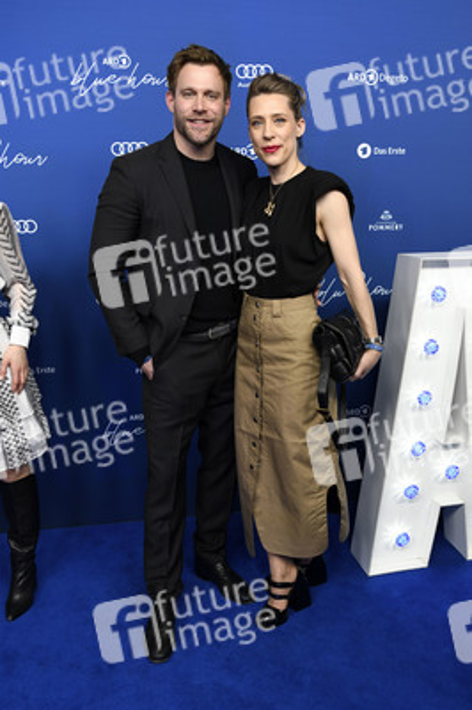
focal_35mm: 29
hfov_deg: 44.9
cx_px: 236
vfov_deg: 63.7
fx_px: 571
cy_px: 355
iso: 800
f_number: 4
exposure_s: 1/250
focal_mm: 29
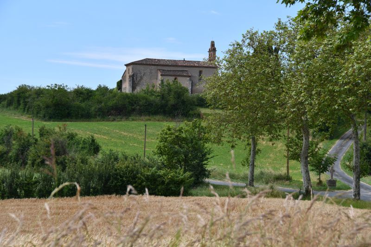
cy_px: 124
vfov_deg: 11.4
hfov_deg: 17.1
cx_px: 186
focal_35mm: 120
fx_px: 1236
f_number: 9
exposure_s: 1/320
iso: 100
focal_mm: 80
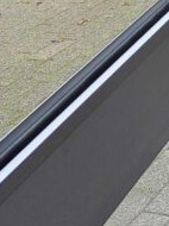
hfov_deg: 9.7
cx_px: 406
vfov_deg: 12.0
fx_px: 881
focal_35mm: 135
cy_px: -301
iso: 32
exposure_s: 1/50
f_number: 1.8
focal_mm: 4.65
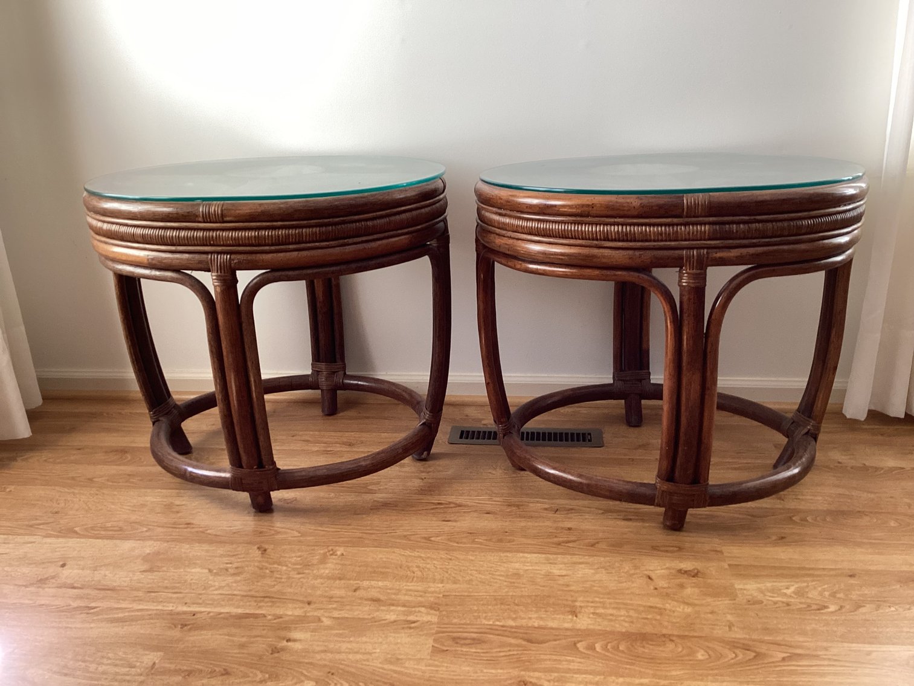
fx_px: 819
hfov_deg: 58.3
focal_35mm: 31
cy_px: 343
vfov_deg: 45.4
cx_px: 457
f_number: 2.4
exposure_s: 1/60
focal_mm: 3.3
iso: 100
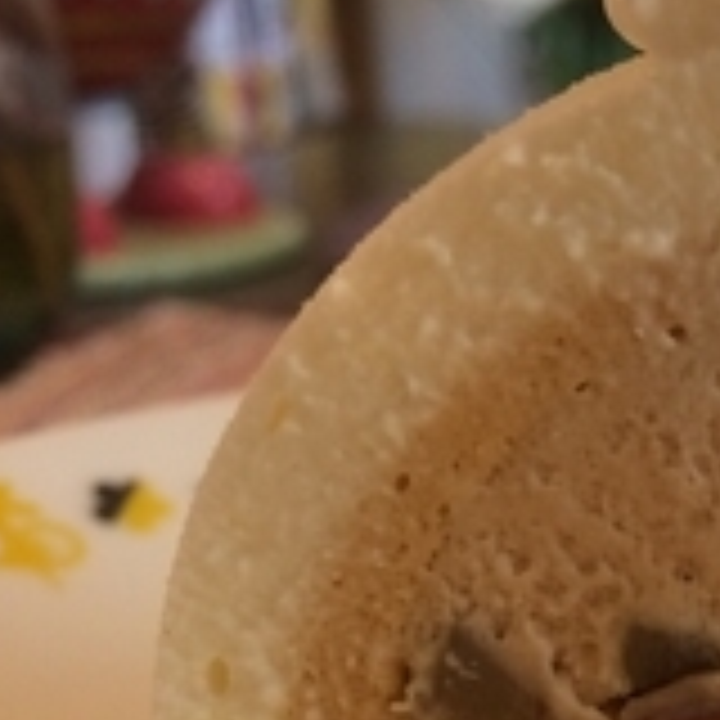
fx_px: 1694
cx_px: 999
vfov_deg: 23.6
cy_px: 572
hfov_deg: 21.2
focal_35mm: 72
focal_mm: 4.15
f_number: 2.2
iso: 100
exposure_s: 1/30
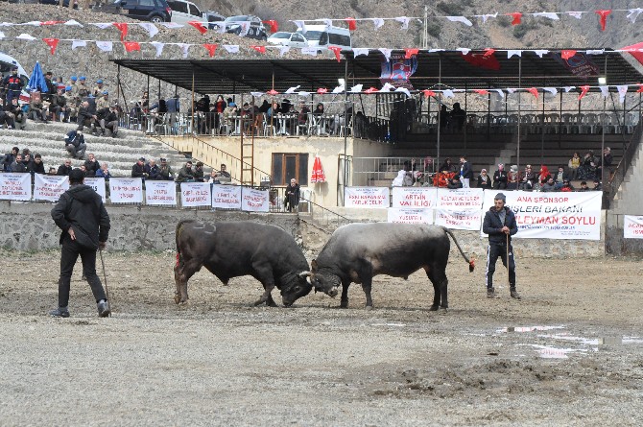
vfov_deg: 10.7
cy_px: 214
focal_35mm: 128
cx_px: 322
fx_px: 2275
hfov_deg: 16.1
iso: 3200
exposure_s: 1/2500
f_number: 13
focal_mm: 85
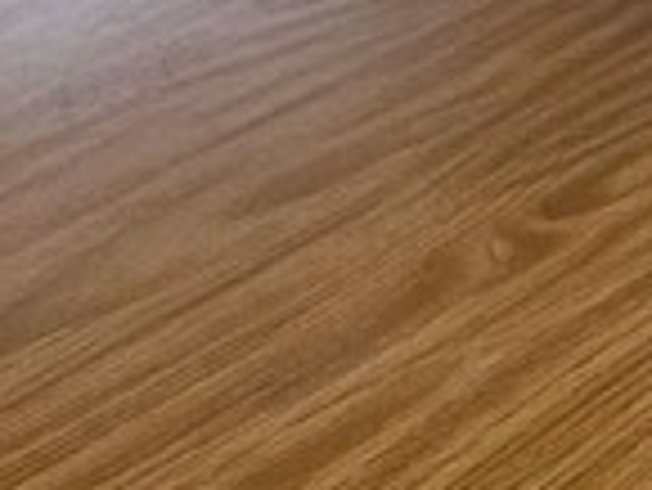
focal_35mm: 92
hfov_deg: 21.2
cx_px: 418
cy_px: -643
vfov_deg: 12.8
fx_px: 1734
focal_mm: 2.2
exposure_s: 1/120
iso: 64
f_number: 2.2
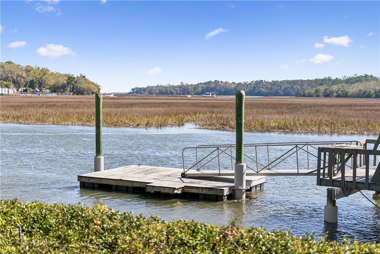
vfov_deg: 23.8
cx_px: 190
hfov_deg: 35.0
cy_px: 127
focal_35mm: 57
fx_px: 602
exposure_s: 1/2000
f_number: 2.8
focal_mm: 57
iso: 100
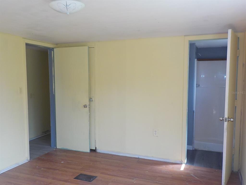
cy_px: 92
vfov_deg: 46.8
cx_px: 123
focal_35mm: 30
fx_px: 213
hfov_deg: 60.0
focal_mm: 4.1
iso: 125
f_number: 3.3
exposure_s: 1/100
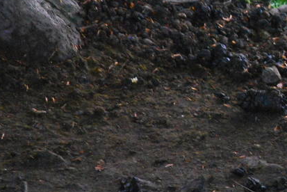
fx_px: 6262
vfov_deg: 1.8
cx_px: 516
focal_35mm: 785
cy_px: -78
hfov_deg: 2.6
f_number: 5
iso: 1600
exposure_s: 1/125
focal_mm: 135
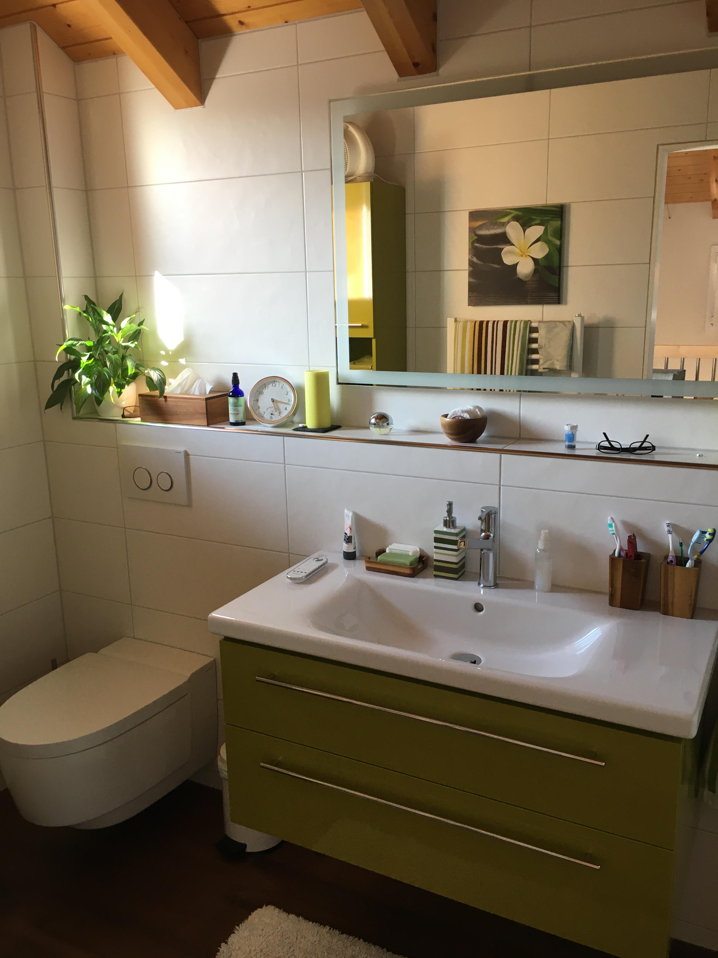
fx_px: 802
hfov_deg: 48.2
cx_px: 359
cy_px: 479
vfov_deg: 61.7
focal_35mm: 29
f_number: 2.2
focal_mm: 4.15
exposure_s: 1/33
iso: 32
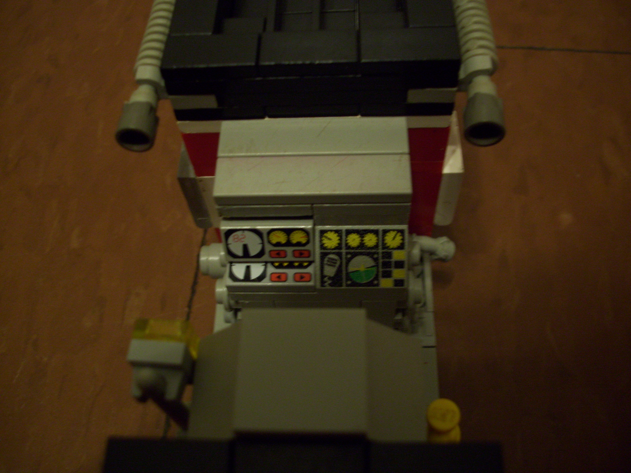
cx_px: 316
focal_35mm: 34
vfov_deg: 41.8
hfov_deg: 54.0
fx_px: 620
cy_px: 236
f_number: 2.9
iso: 160
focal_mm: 5.7
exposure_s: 1/8
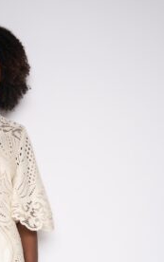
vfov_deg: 21.3
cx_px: -17
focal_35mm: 93
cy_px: 276
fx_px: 664
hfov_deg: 13.8
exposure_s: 1/160
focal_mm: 42
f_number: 5.6
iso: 200
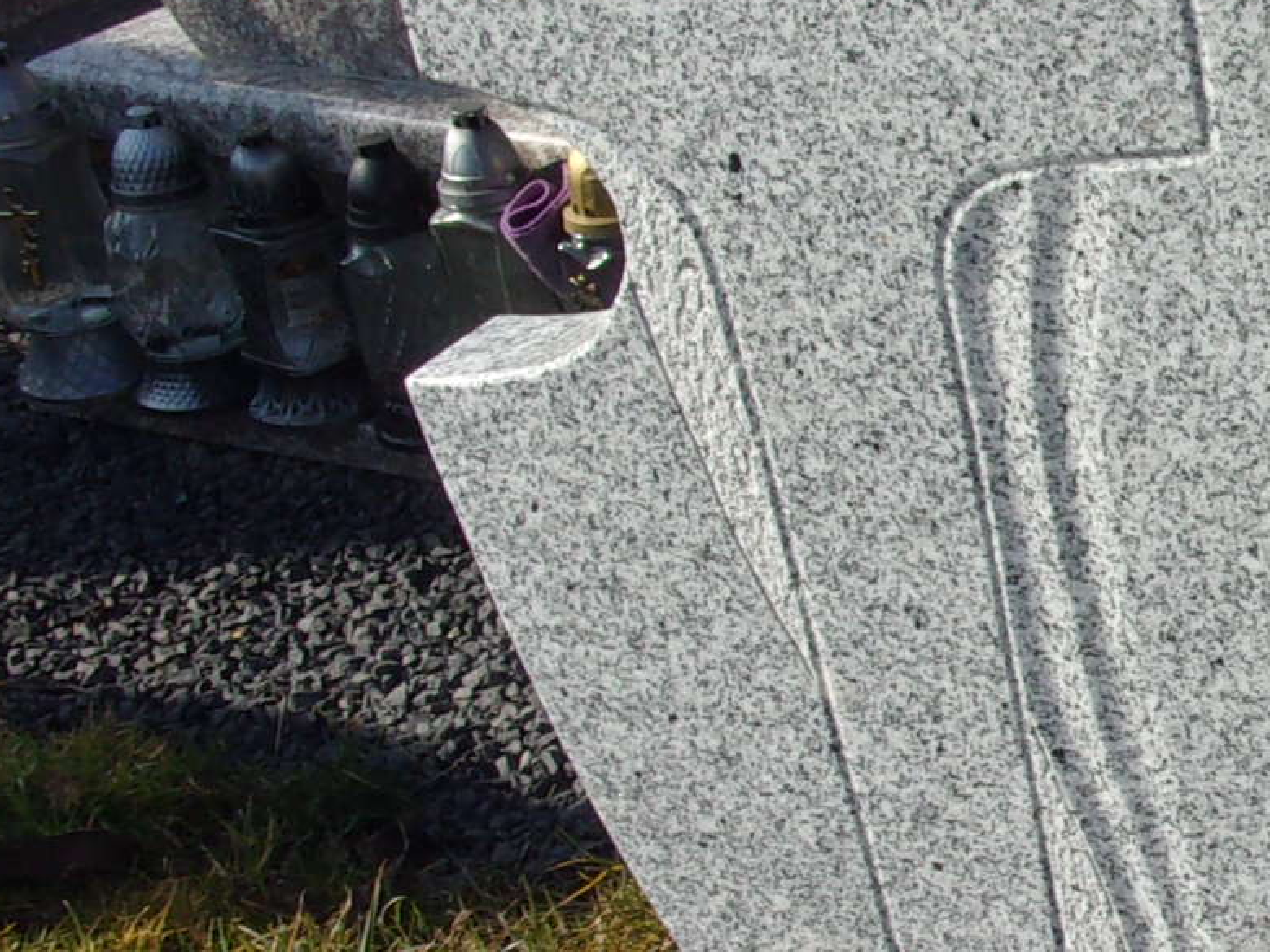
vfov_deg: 15.9
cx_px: 1804
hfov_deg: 19.0
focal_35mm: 93
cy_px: 555
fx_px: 3412
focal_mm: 5.1
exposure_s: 1/105
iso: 80
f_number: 10.8
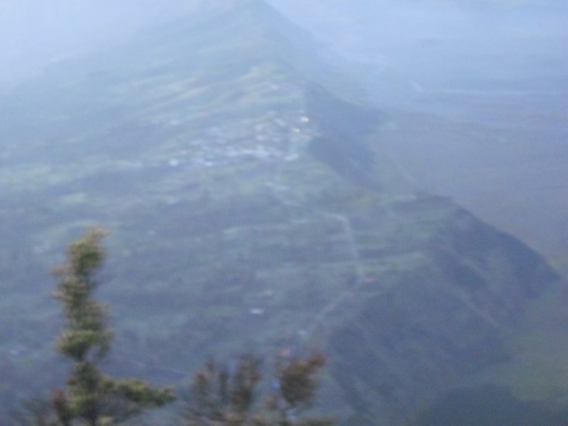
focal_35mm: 78
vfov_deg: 18.9
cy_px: 213
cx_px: 284
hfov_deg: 25.0
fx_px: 1280
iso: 800
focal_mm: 12.8
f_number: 4.2
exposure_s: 1/13
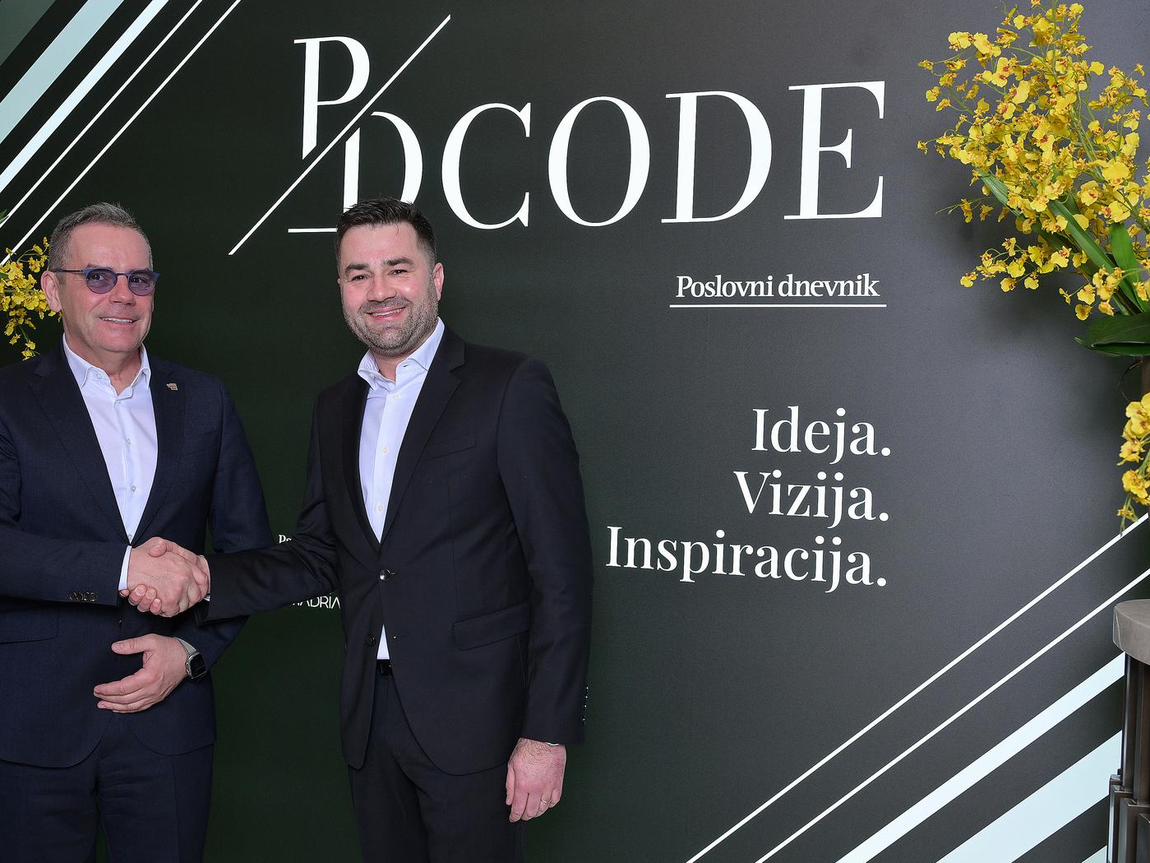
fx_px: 1462
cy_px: 429
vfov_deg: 32.9
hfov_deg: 42.9
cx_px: 501
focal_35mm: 44
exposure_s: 1/125
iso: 640
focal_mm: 40
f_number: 5.6
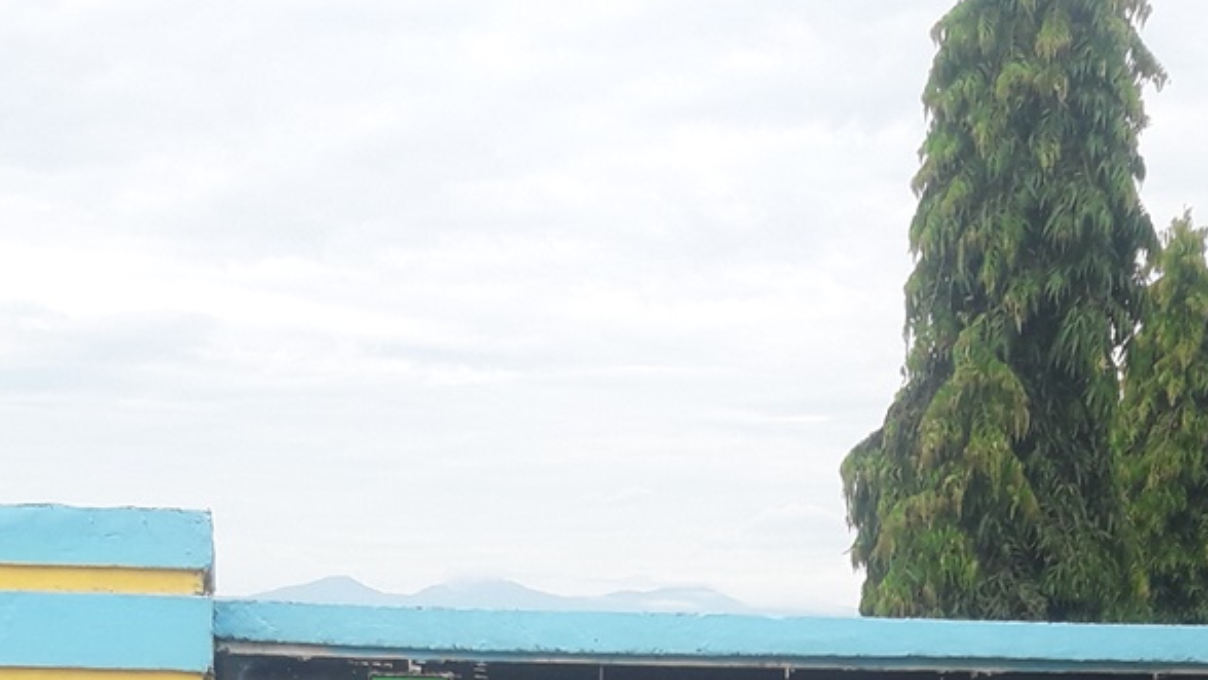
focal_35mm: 83
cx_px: 672
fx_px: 2659
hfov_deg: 25.6
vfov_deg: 13.4
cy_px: 1136
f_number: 1.9
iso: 40
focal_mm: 3.7
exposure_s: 1/437
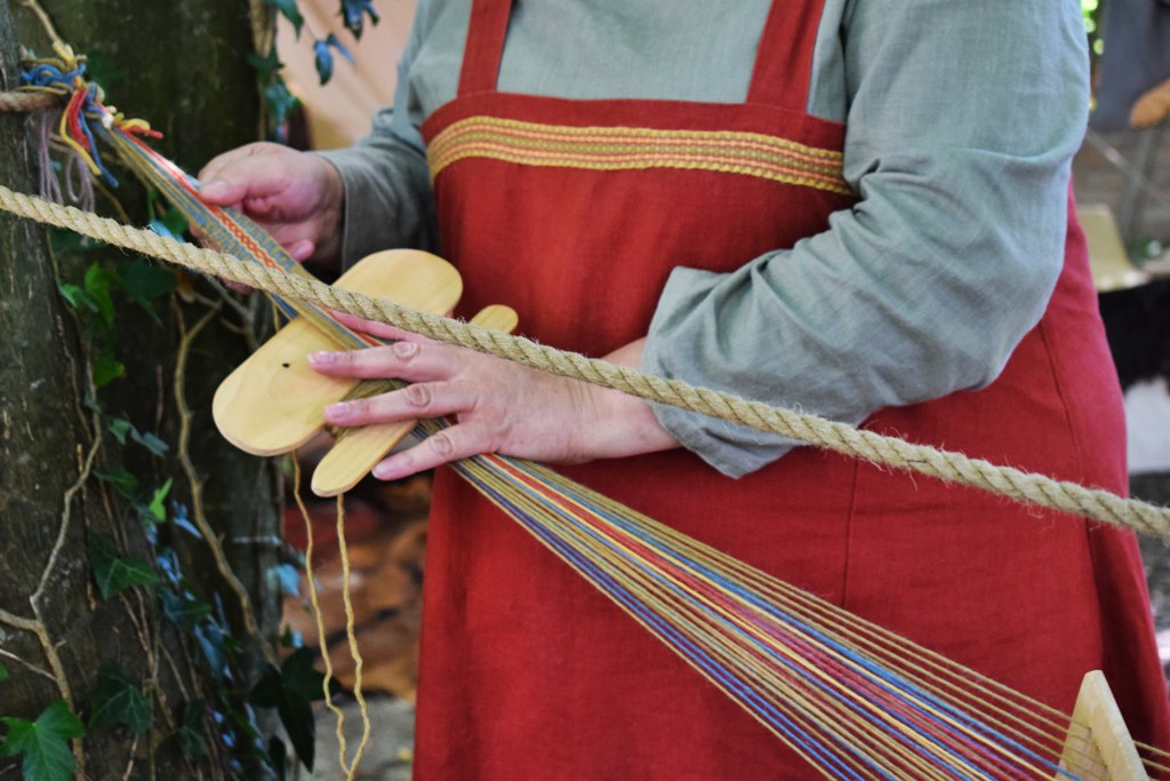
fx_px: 2340
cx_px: 585
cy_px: 390
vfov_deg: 18.9
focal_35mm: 72
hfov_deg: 28.1
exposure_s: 1/60
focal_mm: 48
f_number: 5.3
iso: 1800
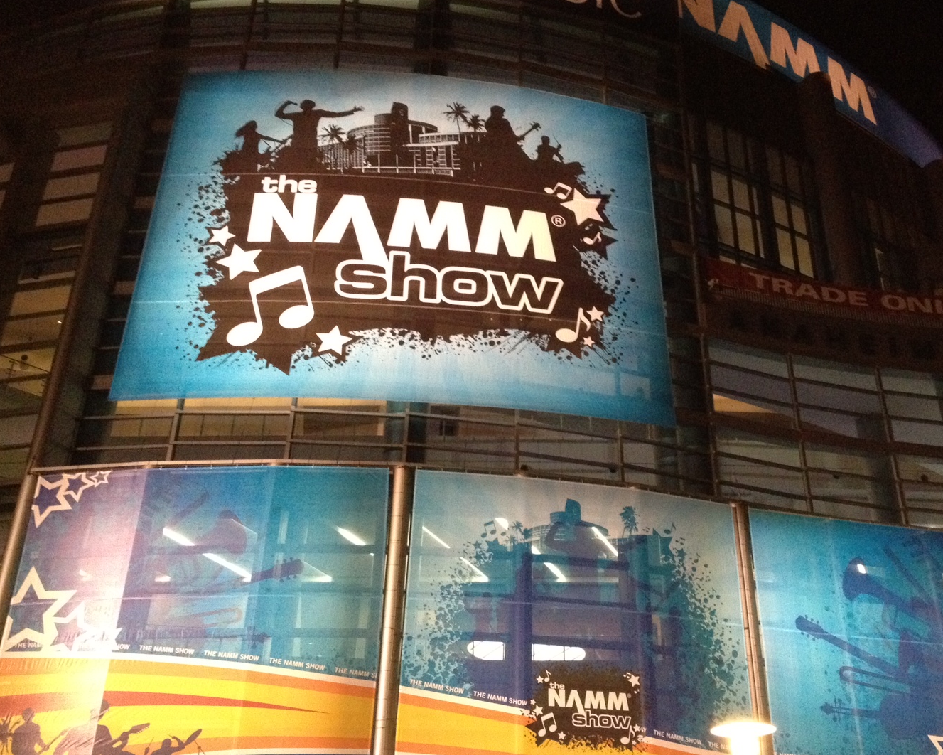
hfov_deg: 43.6
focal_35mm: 42
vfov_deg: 35.7
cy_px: 347
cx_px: 561
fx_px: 1172
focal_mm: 4.28
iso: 640
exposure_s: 1/15
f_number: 2.4
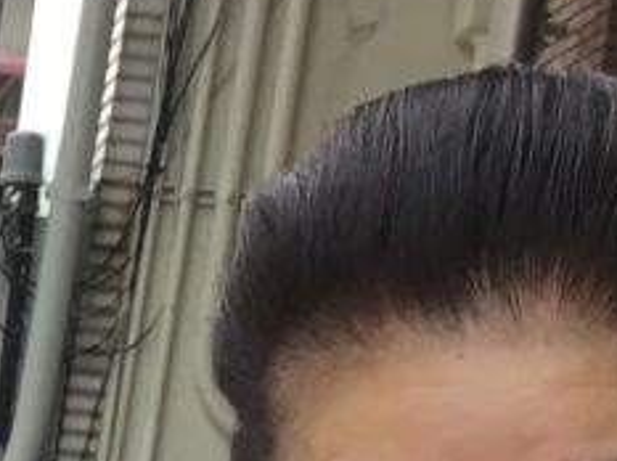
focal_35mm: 160
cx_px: -575
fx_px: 2847
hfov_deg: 11.3
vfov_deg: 8.7
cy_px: 983
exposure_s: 1/227
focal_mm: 3.3
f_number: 2.4
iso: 25
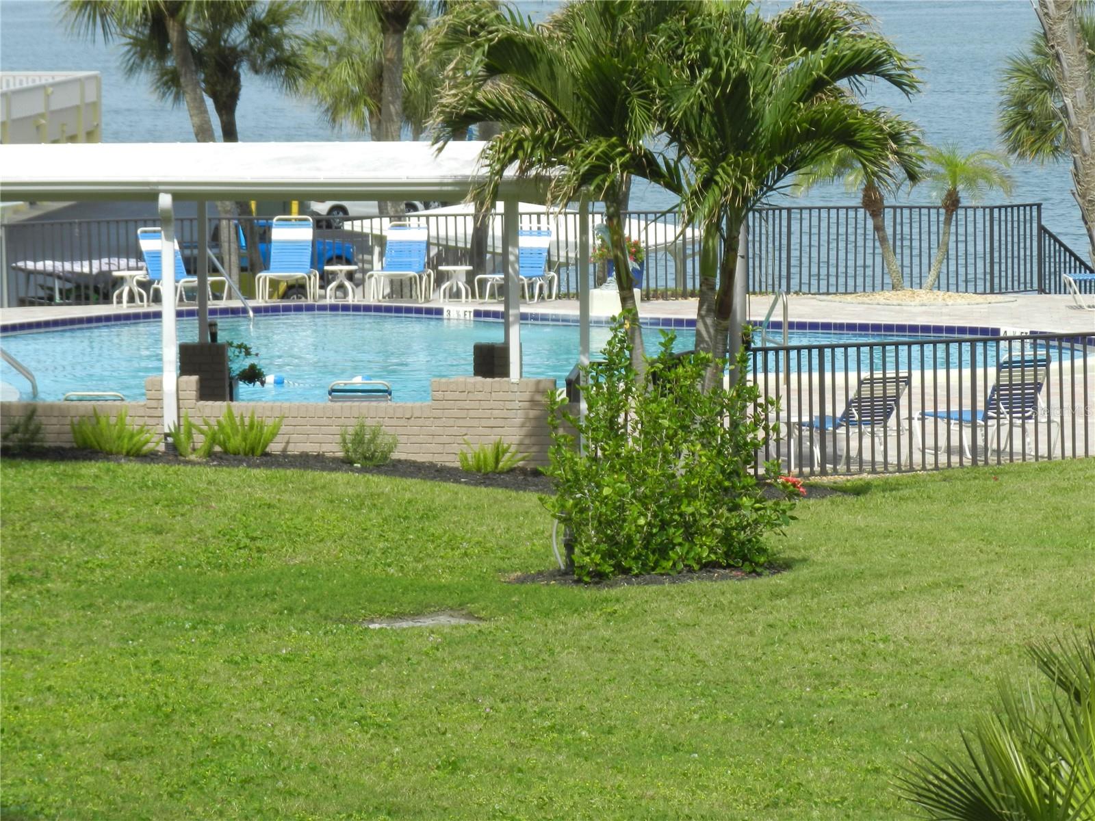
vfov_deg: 9.3
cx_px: 548
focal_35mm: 160
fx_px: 5061
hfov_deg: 12.3
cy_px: 410
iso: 160
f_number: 5.3
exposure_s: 1/800
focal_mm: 28.4
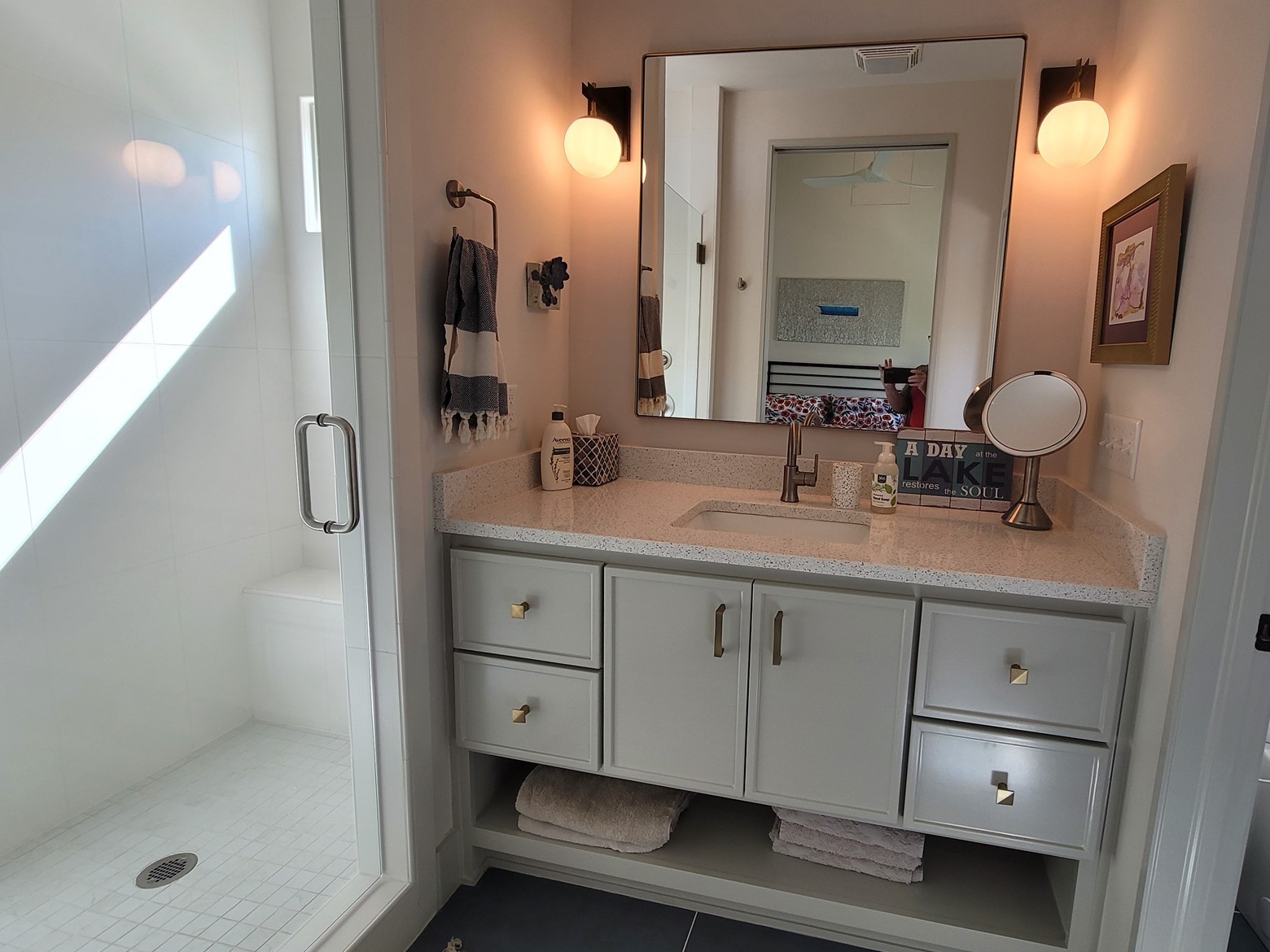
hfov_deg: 93.5
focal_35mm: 16
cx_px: 751
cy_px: 461
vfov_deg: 78.1
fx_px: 587
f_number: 2.2
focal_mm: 2.2
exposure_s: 1/120
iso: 100
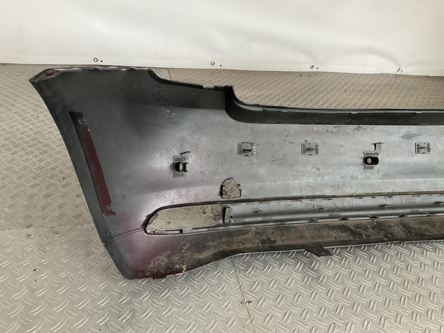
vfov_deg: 48.2
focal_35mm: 29
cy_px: 166
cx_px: 222
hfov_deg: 61.7
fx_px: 372
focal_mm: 3
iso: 200
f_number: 1.8
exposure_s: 1/60
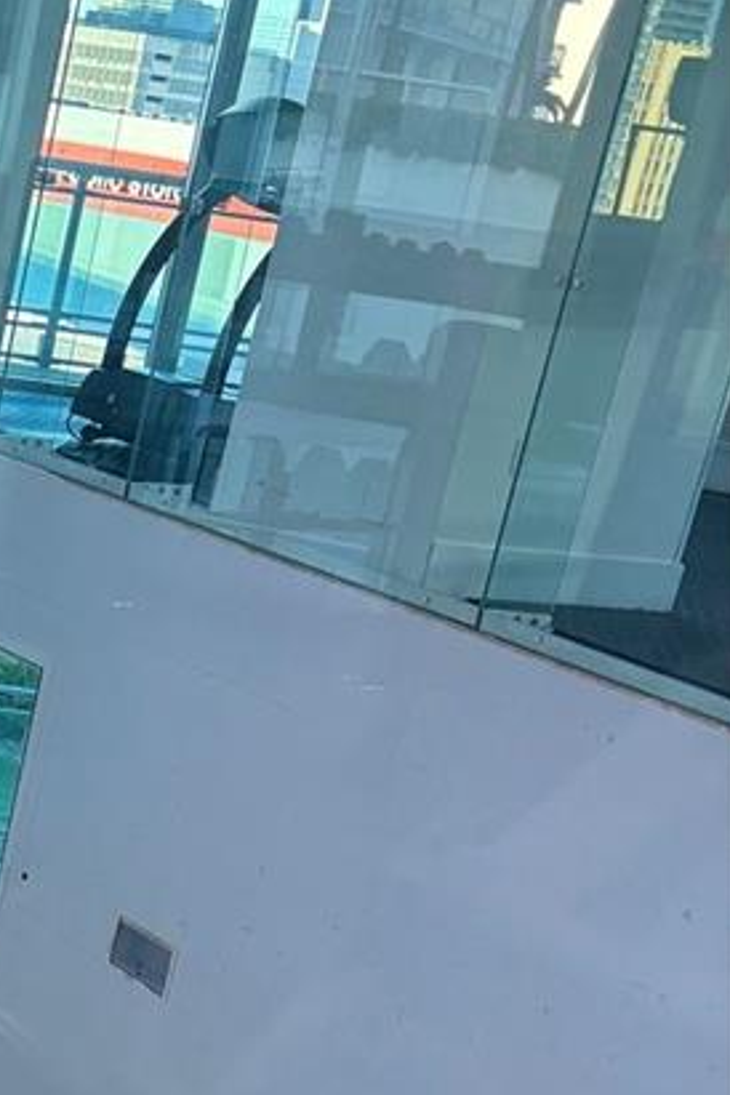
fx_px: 2403
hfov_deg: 15.5
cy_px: 866
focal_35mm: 79
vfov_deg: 25.3
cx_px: -464
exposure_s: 1/120
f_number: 1.6
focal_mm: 5.96
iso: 80
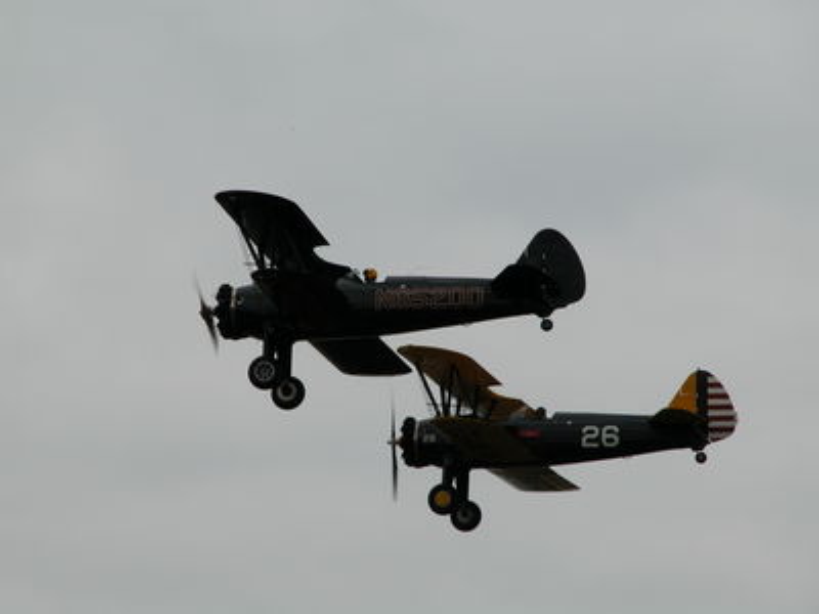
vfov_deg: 5.3
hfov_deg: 7.1
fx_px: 6625
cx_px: 410
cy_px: 307
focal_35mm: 280
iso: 100
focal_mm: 71.2
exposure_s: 1/593
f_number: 7.4
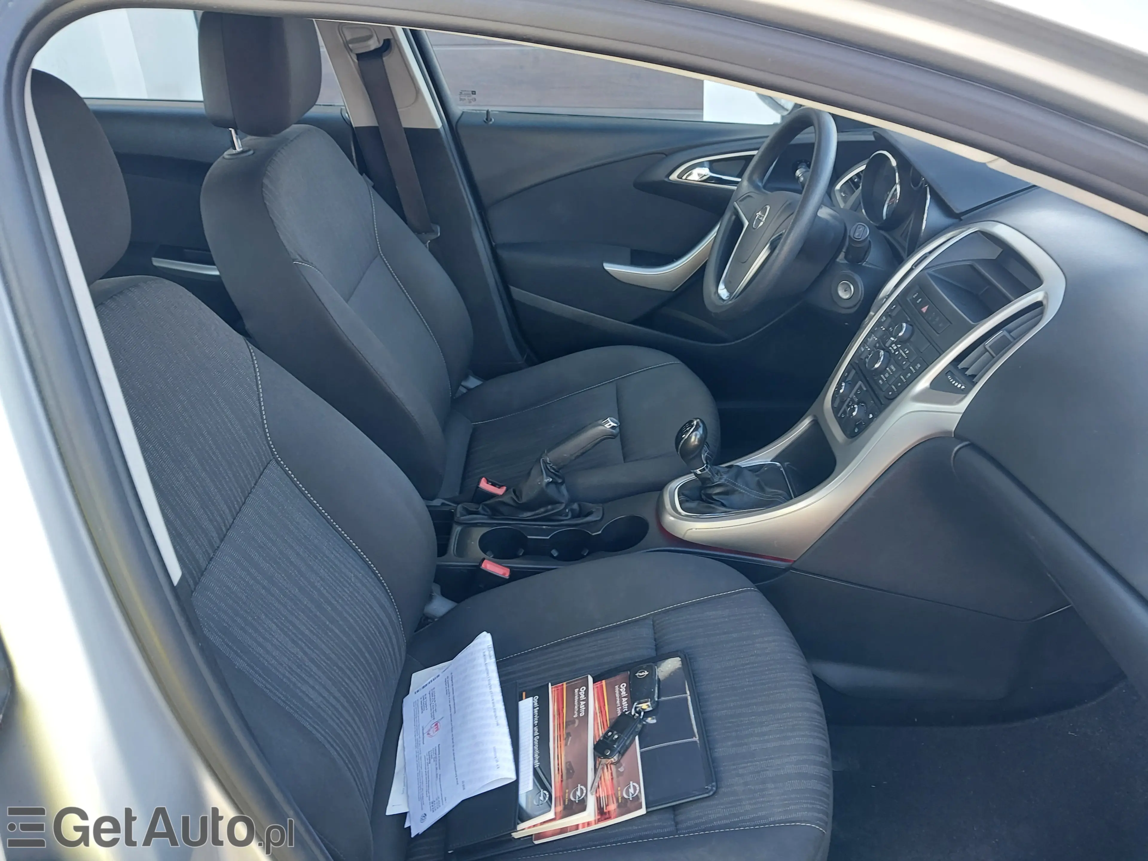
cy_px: 430
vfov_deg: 46.8
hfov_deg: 60.0
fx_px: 995
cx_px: 574
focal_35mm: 30
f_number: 1.8
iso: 100
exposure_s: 1/50
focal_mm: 4.6
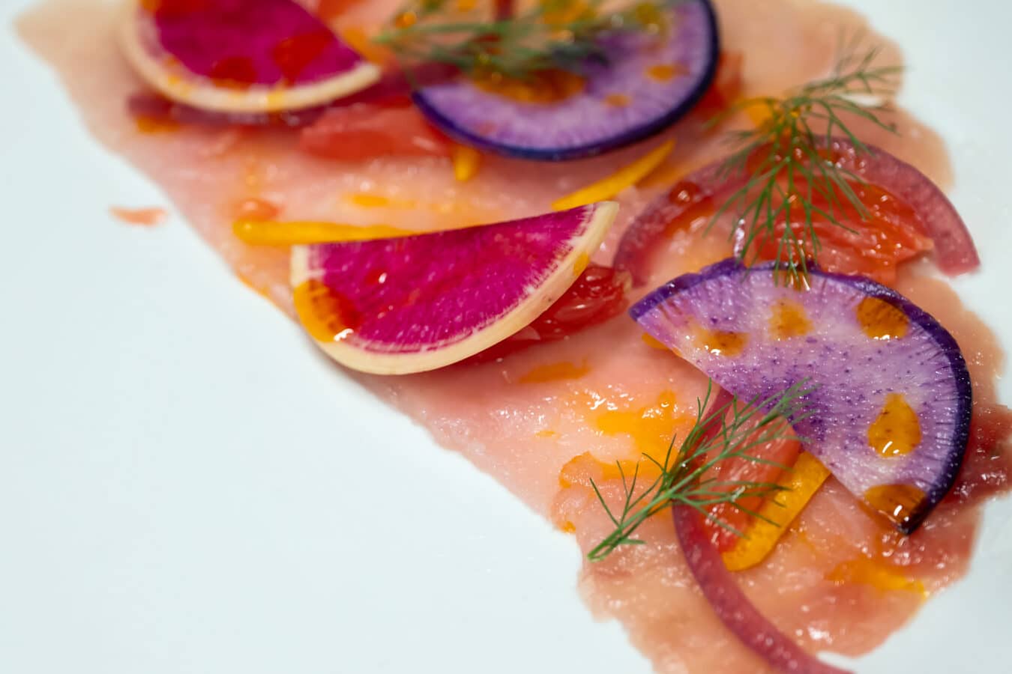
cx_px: 506
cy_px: 337
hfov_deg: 20.6
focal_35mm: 99
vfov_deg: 13.8
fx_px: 2783
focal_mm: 99
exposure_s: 1/160
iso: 800
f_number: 4
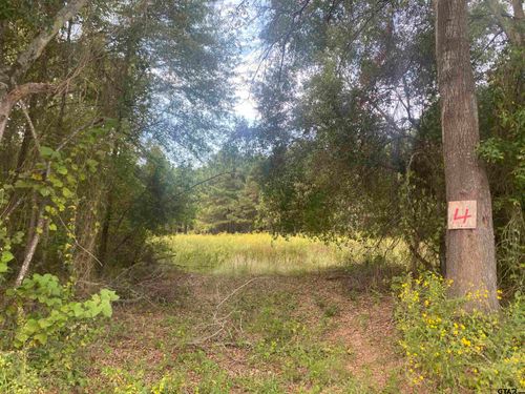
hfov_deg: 67.3
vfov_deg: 53.1
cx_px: 262
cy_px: 197
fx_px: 394
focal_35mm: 26
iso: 32
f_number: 1.8
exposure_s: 1/215
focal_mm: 4.25
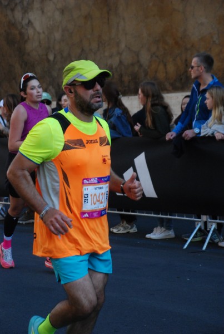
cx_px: 112
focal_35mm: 120
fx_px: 1114
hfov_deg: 11.5
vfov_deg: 17.0
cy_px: 167
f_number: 5.6
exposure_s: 1/800
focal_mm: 80
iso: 1000
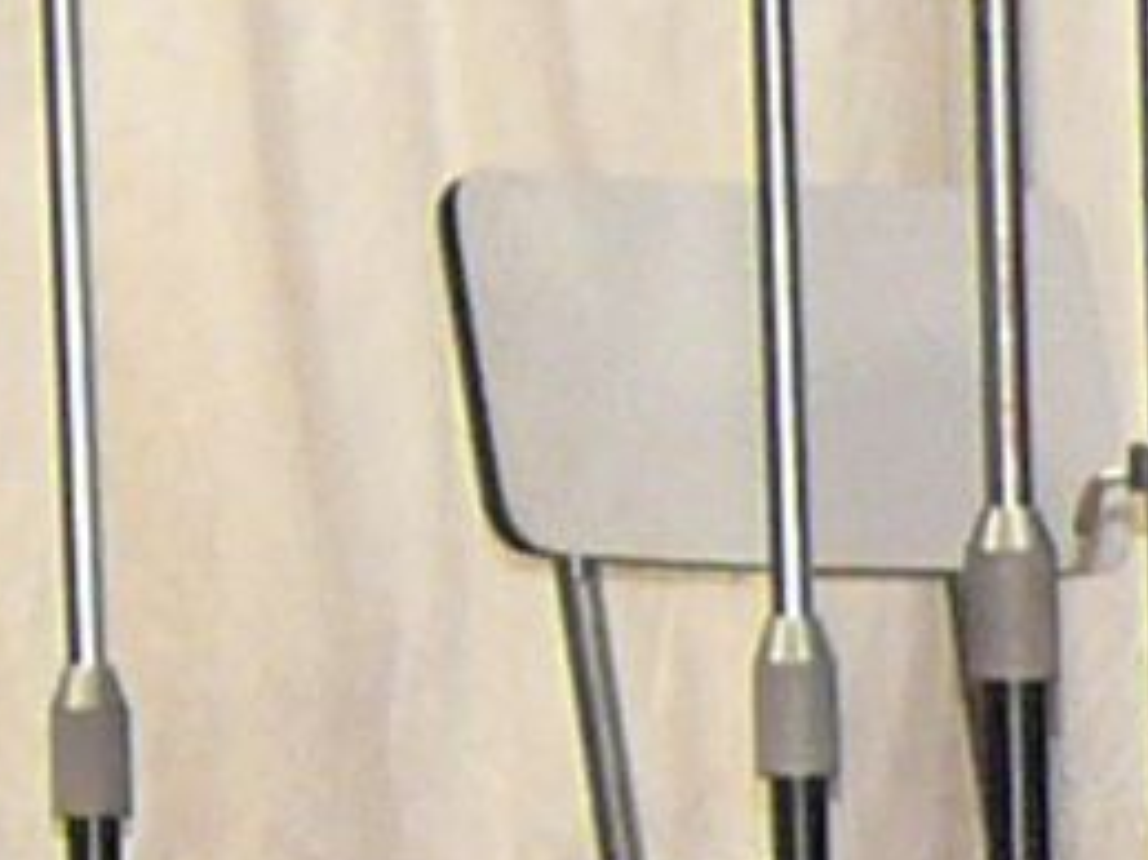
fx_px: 25425
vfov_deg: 1.9
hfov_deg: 2.5
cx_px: -2624
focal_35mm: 767
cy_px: -789
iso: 200
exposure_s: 1/30
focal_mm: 13.2
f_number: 3.2
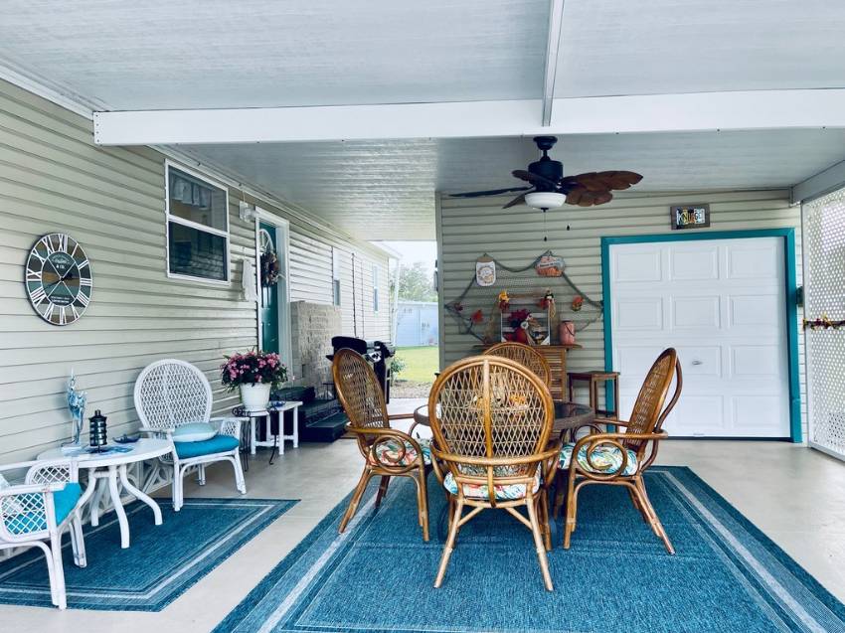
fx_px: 634
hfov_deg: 67.3
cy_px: 316
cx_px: 422
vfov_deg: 53.0
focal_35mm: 26
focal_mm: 5.1
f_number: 1.6
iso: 40
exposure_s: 1/121
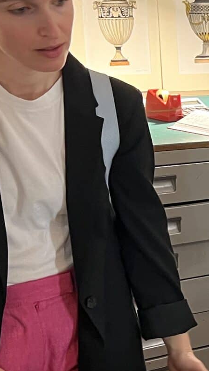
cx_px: 345
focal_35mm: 91
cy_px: 236
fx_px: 897
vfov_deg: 23.3
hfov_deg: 12.4
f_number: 1.5
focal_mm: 5.7
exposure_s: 1/50
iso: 160
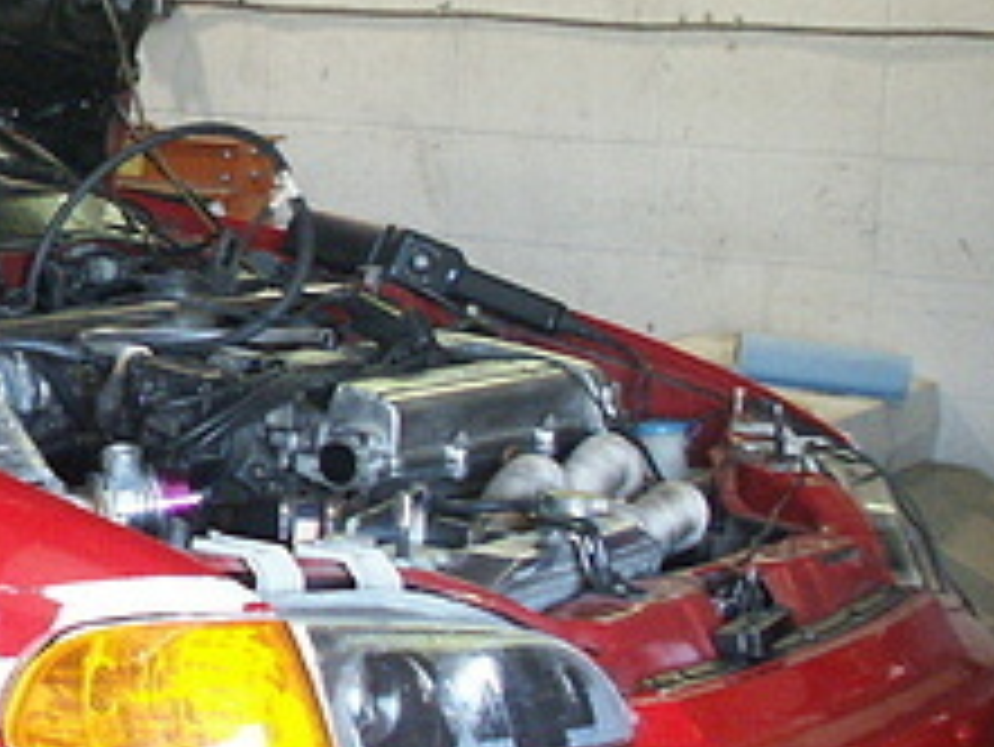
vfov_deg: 14.1
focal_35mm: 105
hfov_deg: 17.1
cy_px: 184
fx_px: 3017
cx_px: -454
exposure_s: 1/30
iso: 200
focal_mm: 7.65
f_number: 2.8
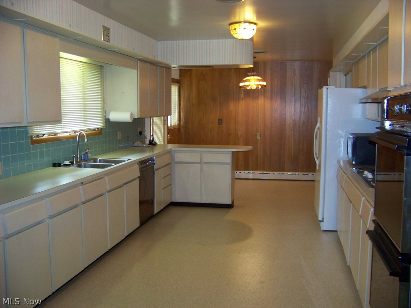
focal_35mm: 36
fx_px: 427
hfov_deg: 51.4
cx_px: 206
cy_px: 154
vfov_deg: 39.7
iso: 200
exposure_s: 1/30
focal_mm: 5.85
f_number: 2.8
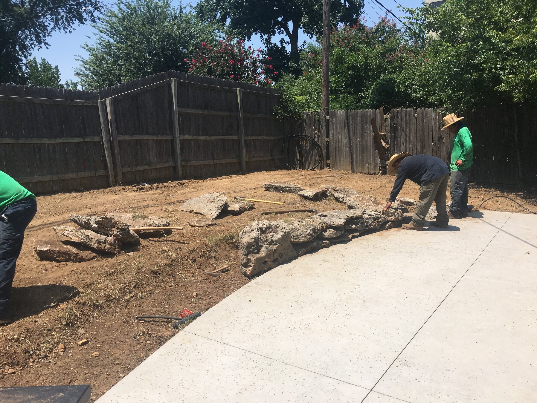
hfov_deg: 61.7
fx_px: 450
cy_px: 202
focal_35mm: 29
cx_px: 268
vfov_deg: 48.2
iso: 25
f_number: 2.2
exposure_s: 1/2079
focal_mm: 4.15
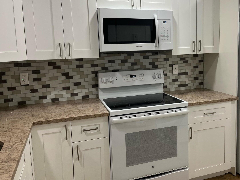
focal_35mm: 33
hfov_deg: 54.7
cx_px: 150
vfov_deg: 42.8
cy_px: 75
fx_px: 229
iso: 100
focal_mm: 5.1
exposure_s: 1/120
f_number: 1.6
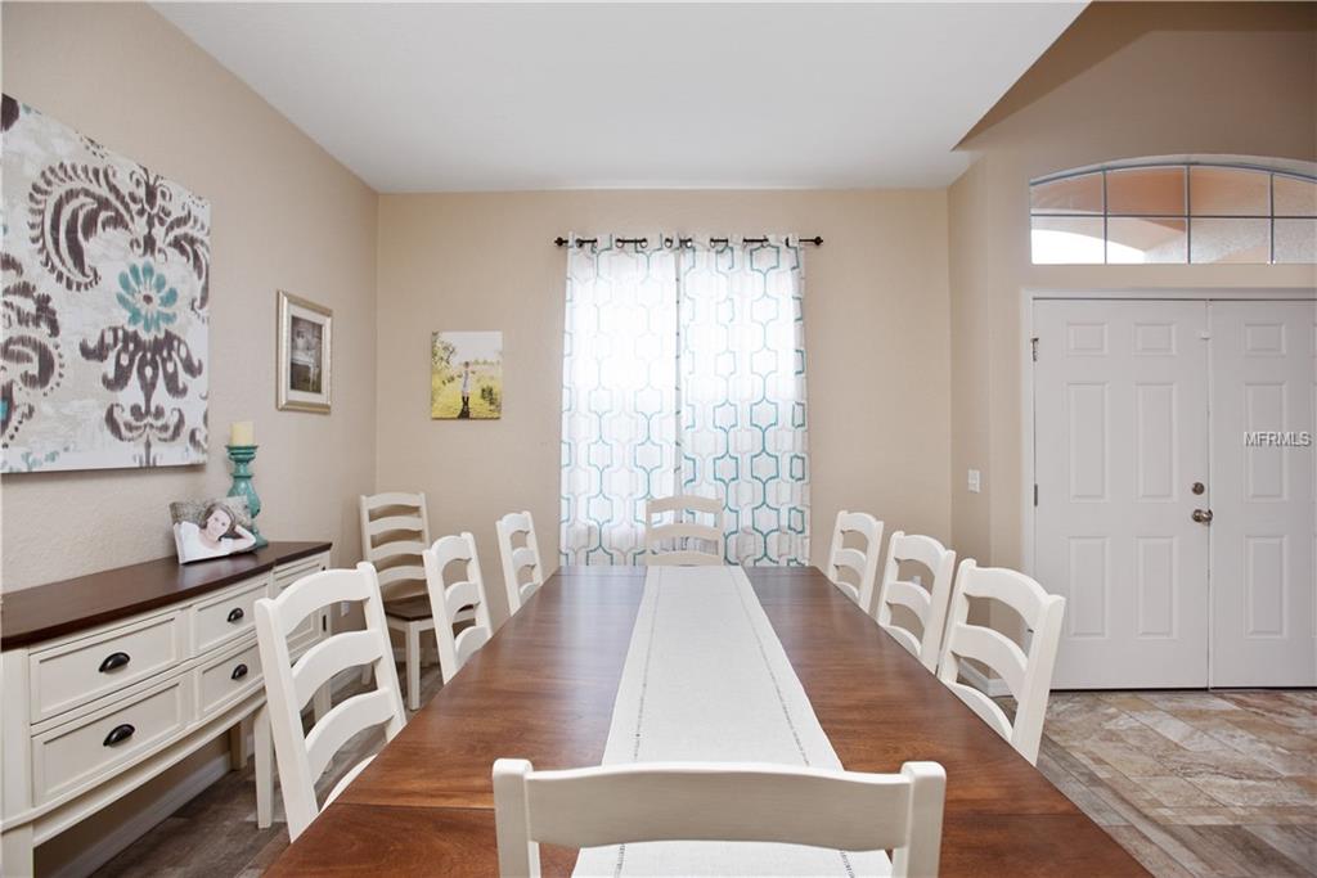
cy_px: 439
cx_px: 658
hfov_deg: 93.3
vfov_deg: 70.5
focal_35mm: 17
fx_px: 622
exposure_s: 1/1.25
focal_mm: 17
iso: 800
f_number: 5.6
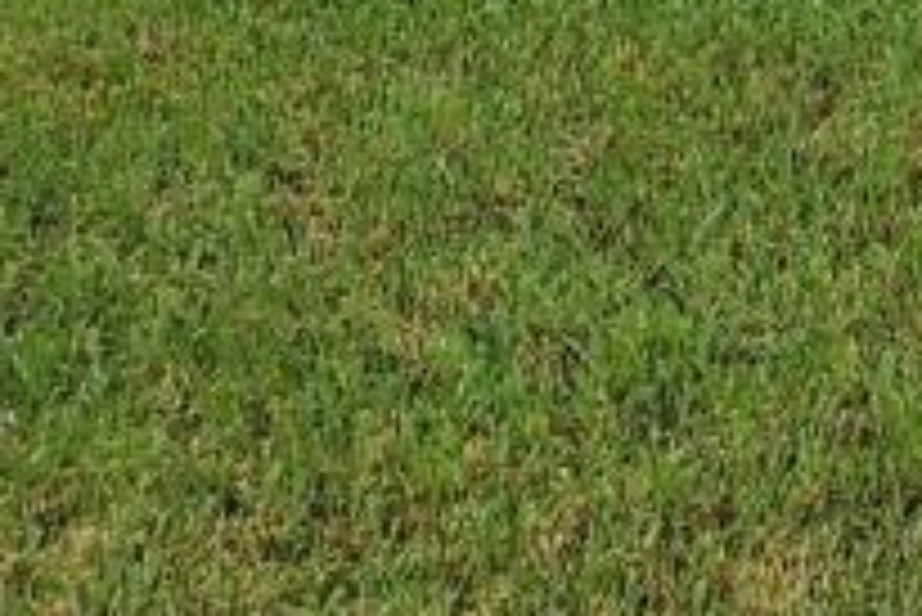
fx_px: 3460
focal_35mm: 135
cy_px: -787
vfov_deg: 9.3
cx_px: 2105
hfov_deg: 12.4
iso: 50
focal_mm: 4.3
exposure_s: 1/2169
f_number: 2.4
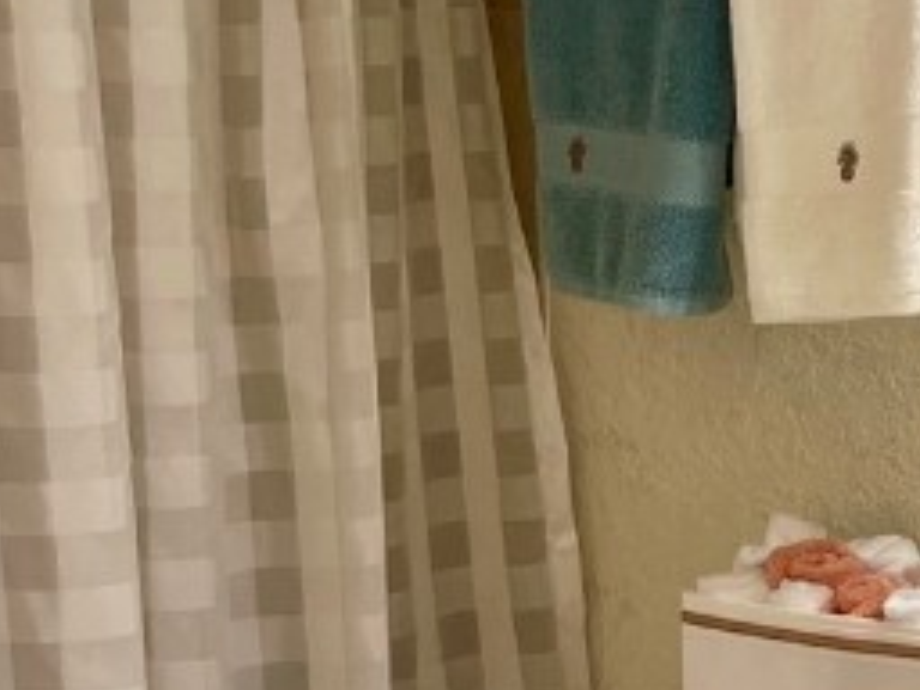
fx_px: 2764
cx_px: 1308
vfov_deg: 14.2
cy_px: 478
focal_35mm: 104
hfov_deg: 17.3
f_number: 1.6
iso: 125
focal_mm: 5.1
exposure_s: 1/120
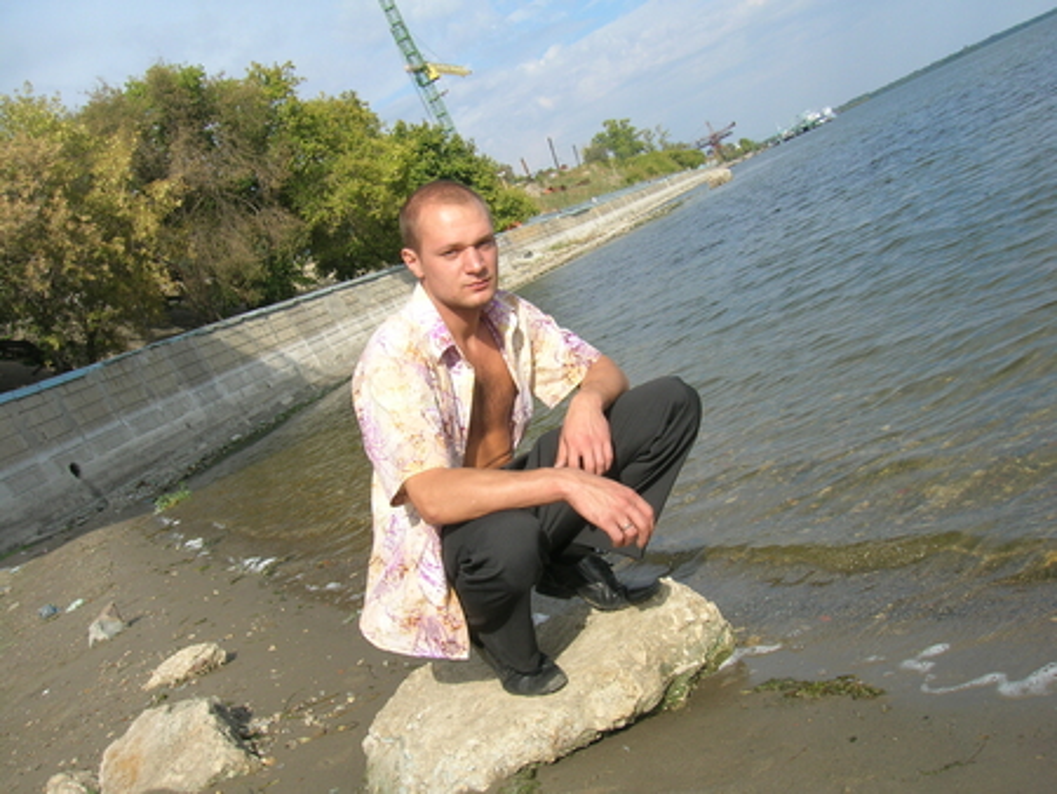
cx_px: 528
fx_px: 1039
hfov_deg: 53.9
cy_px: 397
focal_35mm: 34
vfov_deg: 41.8
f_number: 4.9
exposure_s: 1/329
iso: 50
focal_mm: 5.7
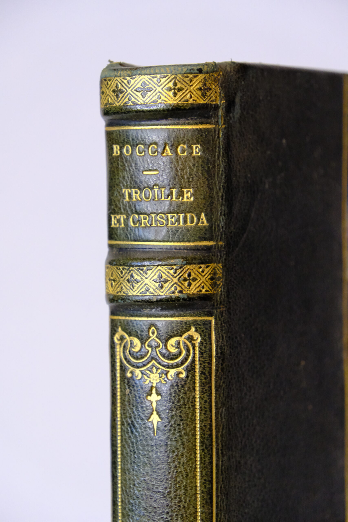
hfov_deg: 9.1
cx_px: 174
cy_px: 261
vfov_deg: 13.6
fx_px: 2189
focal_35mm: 151
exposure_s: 1/75
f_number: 5.6
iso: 6400
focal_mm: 100.6
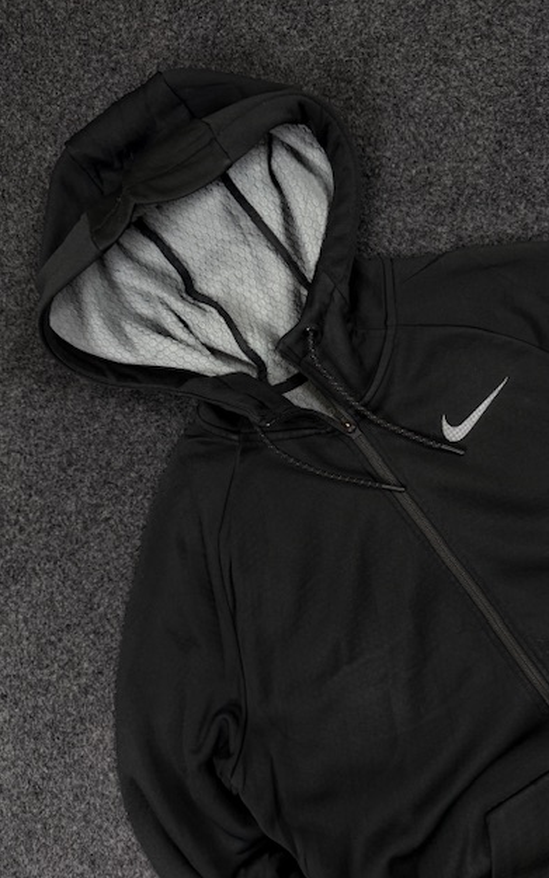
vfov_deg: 70.4
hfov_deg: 47.2
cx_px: 336
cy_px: 432
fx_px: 623
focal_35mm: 26
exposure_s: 1/100
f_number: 1.78
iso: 200
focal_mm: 6.76
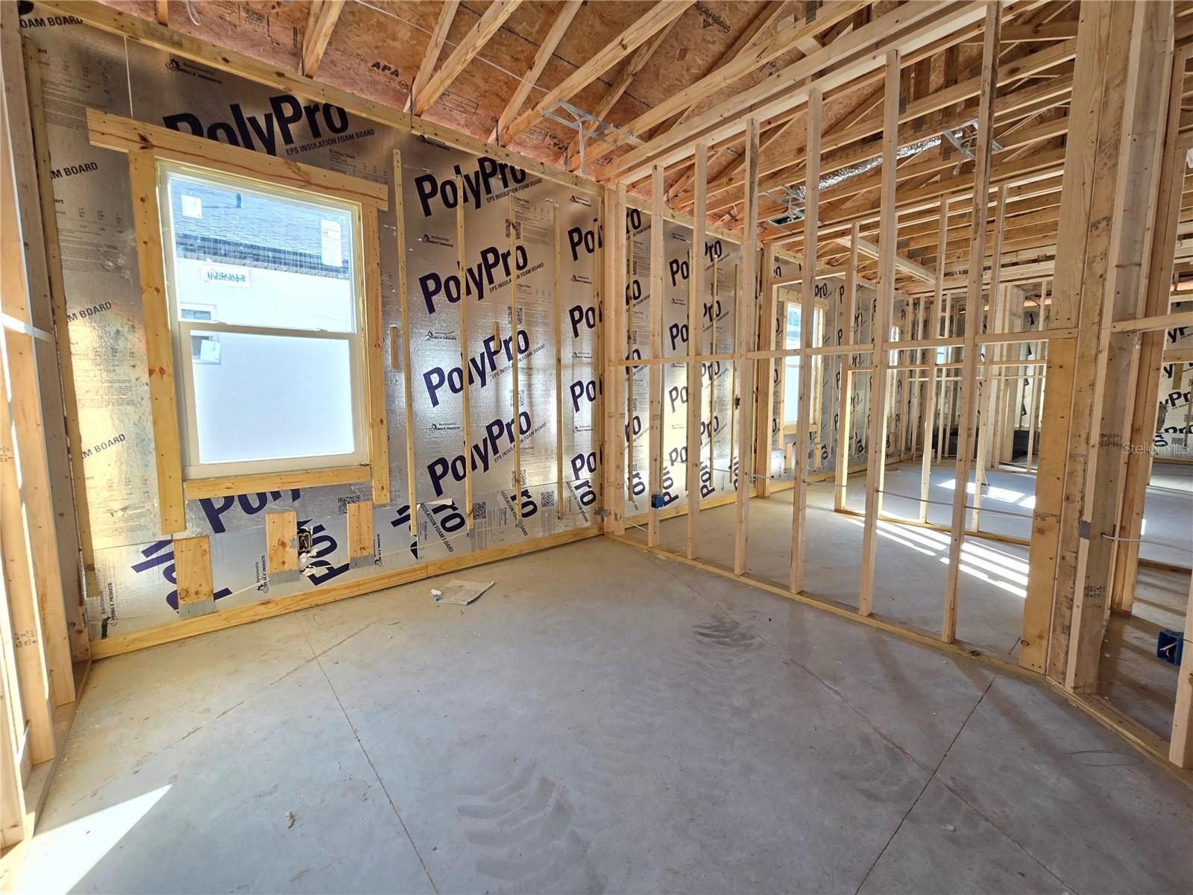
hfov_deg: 106.2
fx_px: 448
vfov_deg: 89.9
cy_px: 448
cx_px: 596
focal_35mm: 13
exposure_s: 1/60
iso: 50
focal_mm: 2.2
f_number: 2.2
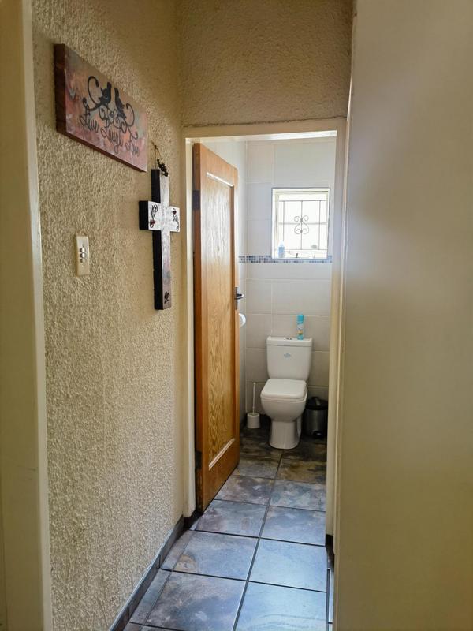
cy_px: 316
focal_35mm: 27
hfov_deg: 51.4
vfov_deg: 65.3
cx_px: 236
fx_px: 492
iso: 200
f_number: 1.9
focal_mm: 6.67
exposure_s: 1/100
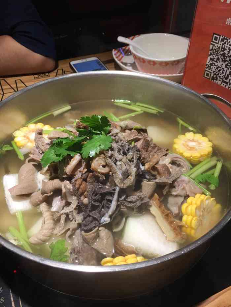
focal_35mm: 29
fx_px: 258
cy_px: 154
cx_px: 116
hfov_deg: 48.2
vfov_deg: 61.7
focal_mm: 4.15
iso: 50
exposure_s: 1/33
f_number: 2.2
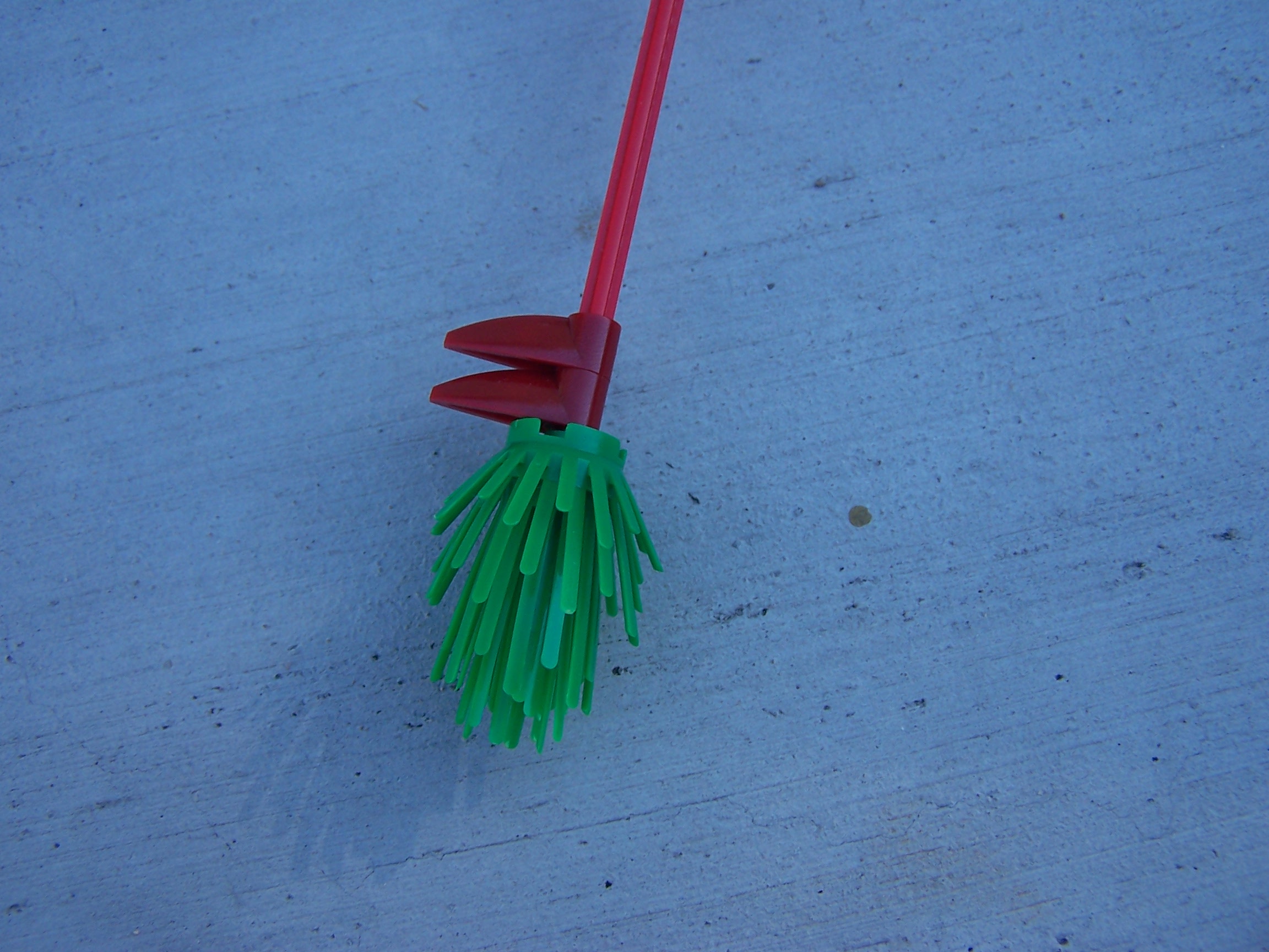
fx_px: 1393
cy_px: 476
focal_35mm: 38
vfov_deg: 37.7
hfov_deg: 49.0
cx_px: 634
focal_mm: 6.3
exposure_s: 1/250
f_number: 2.8
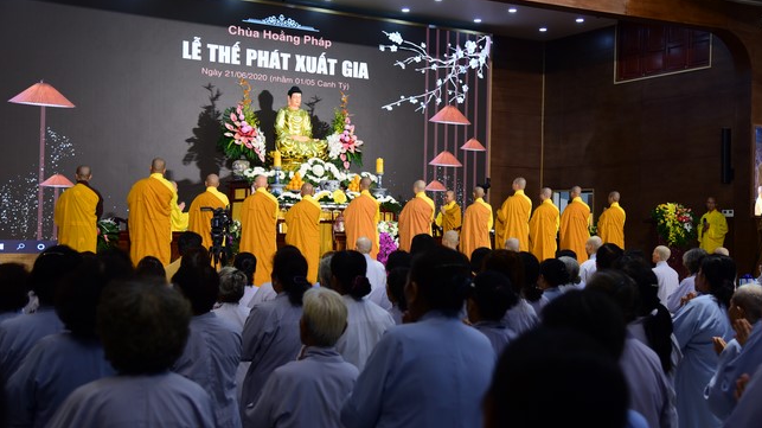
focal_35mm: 53
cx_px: 383
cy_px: 193
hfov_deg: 39.2
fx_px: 1070
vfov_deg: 22.6
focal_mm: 50
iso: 640
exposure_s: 1/100
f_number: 4.5
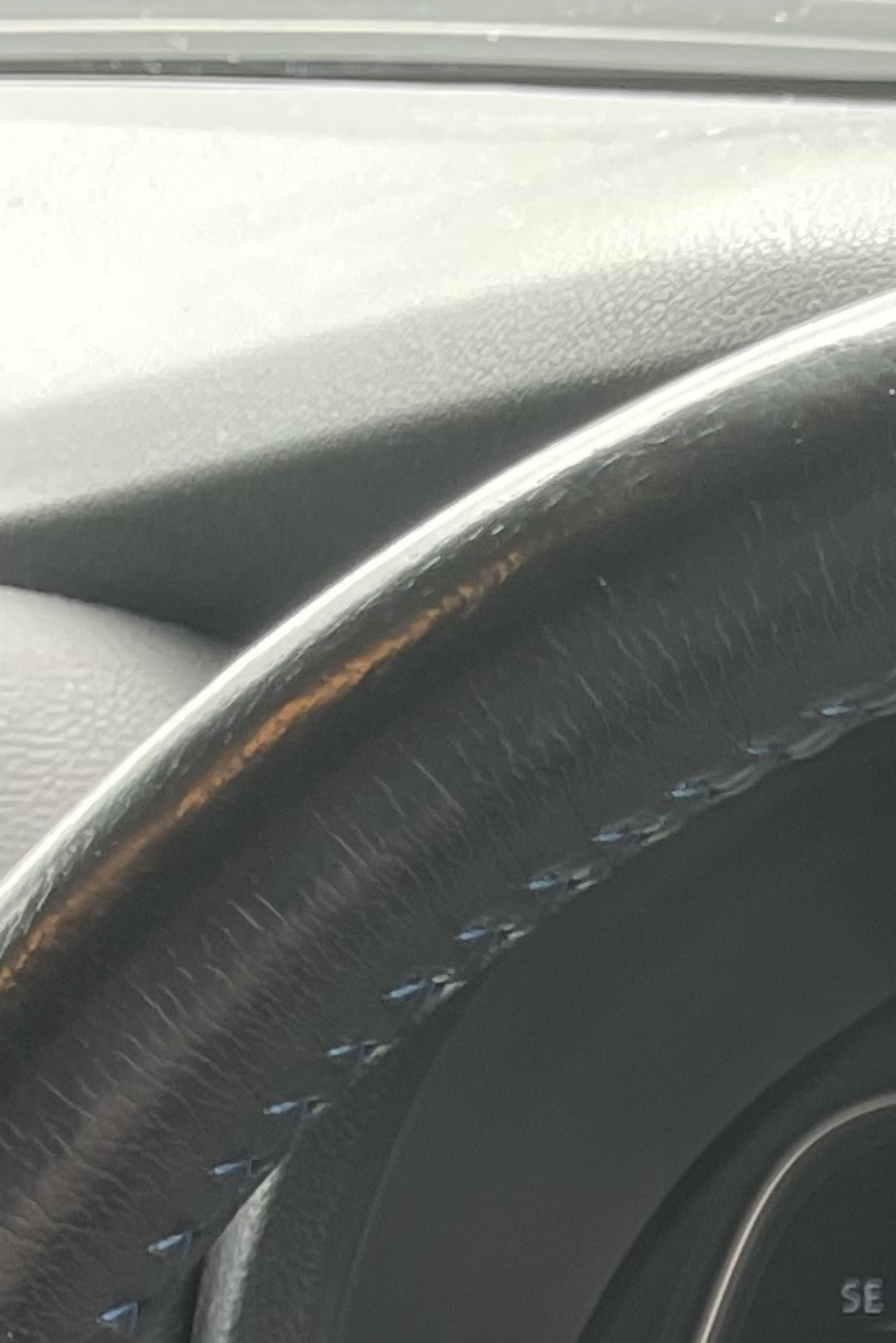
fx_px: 4663
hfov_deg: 10.2
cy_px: 2309
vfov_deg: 14.6
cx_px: 1747
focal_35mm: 125
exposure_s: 1/121
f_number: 1.6
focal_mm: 4.2
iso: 50
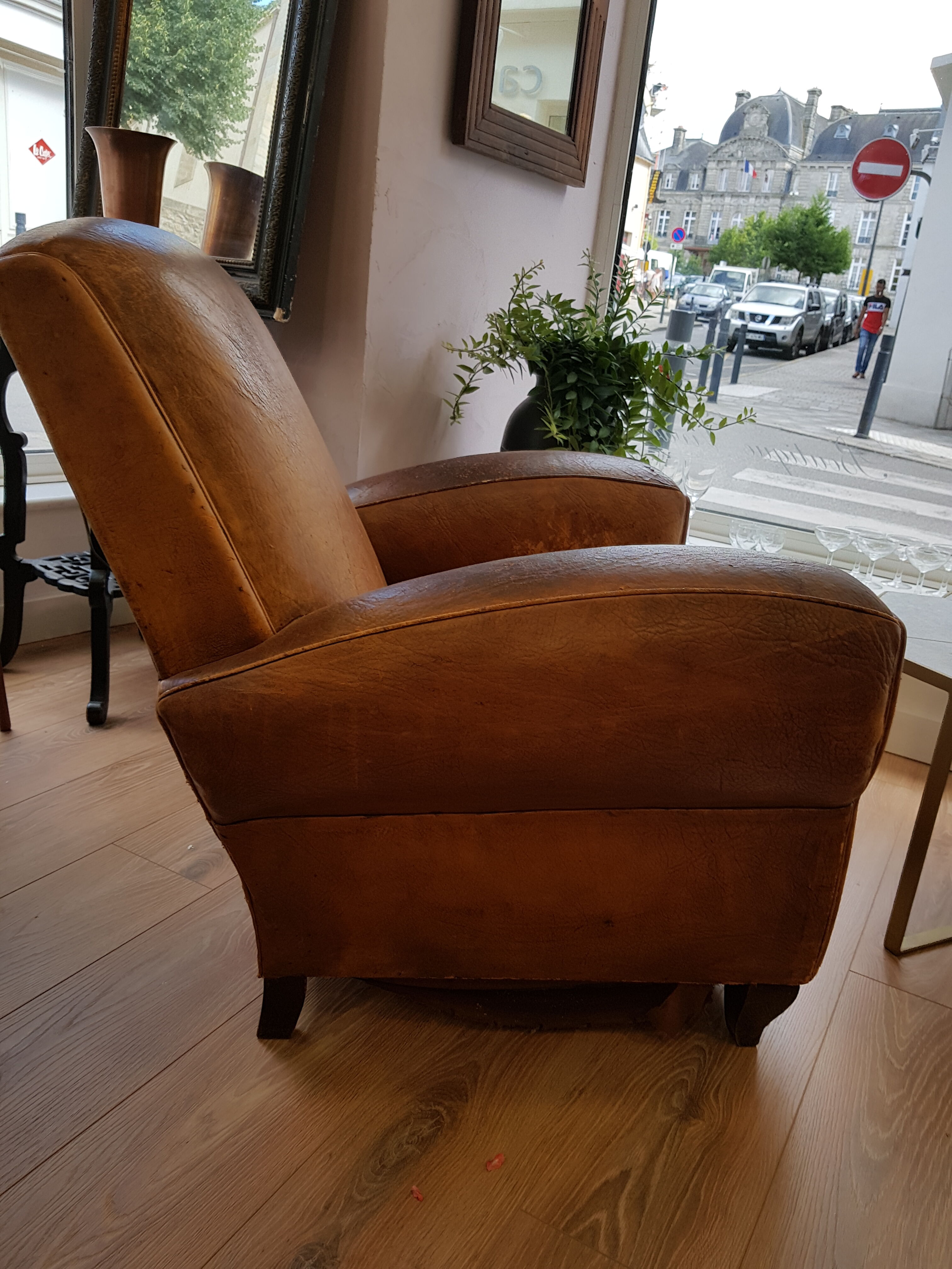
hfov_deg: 53.1
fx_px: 953
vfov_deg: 67.3
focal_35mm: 26
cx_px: 476
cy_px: 634
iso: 40
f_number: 1.7
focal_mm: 4.2
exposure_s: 1/244
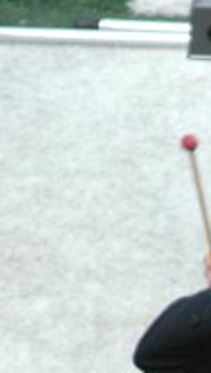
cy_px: 596
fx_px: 20097
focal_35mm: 2026
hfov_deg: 0.6
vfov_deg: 1.1
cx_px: 349
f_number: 5.6
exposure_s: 1/160
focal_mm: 400
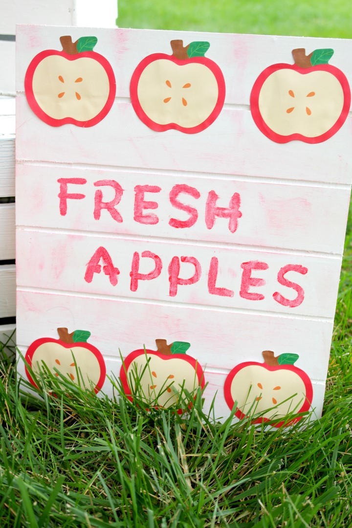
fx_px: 631
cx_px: 176
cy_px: 264
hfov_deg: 31.2
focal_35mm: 43
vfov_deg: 45.4
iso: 100
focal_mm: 28
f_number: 4
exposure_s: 1/100
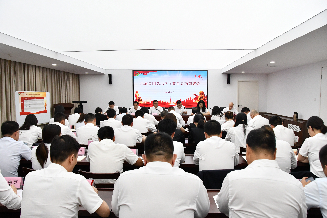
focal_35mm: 27
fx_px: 245
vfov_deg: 47.9
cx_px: 164
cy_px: 109
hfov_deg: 67.4
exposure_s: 1/800
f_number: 5.6
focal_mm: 18
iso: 4000
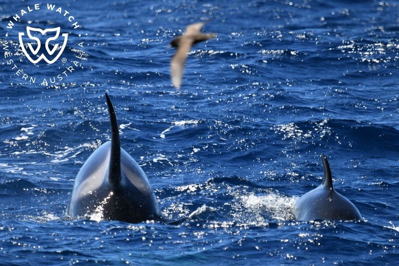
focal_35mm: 600
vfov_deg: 2.3
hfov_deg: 3.4
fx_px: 6648
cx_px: 200
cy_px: 133
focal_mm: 600
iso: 2000
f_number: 6.3
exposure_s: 1/8000
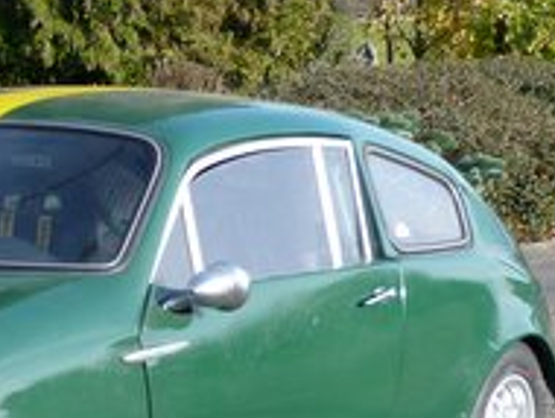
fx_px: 1942
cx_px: -58
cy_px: 437
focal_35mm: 121
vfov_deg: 12.1
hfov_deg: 15.8
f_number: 3.7
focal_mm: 7.9
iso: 100
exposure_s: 1/250
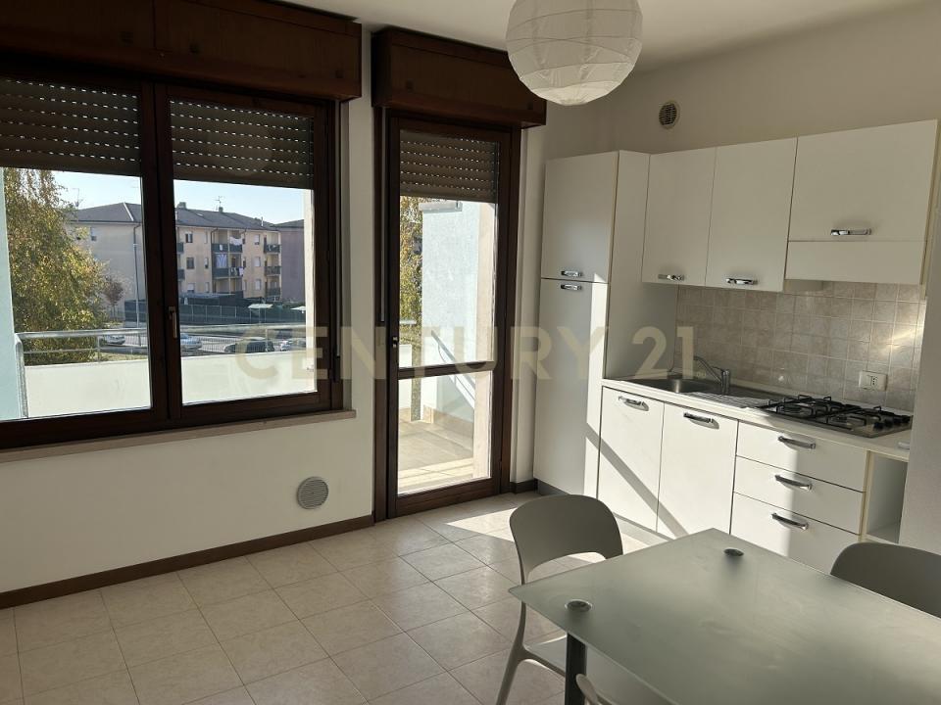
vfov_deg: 53.1
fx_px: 707
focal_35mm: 26
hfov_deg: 67.3
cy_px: 352
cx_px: 470
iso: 50
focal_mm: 5.7
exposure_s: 1/2299
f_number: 1.5
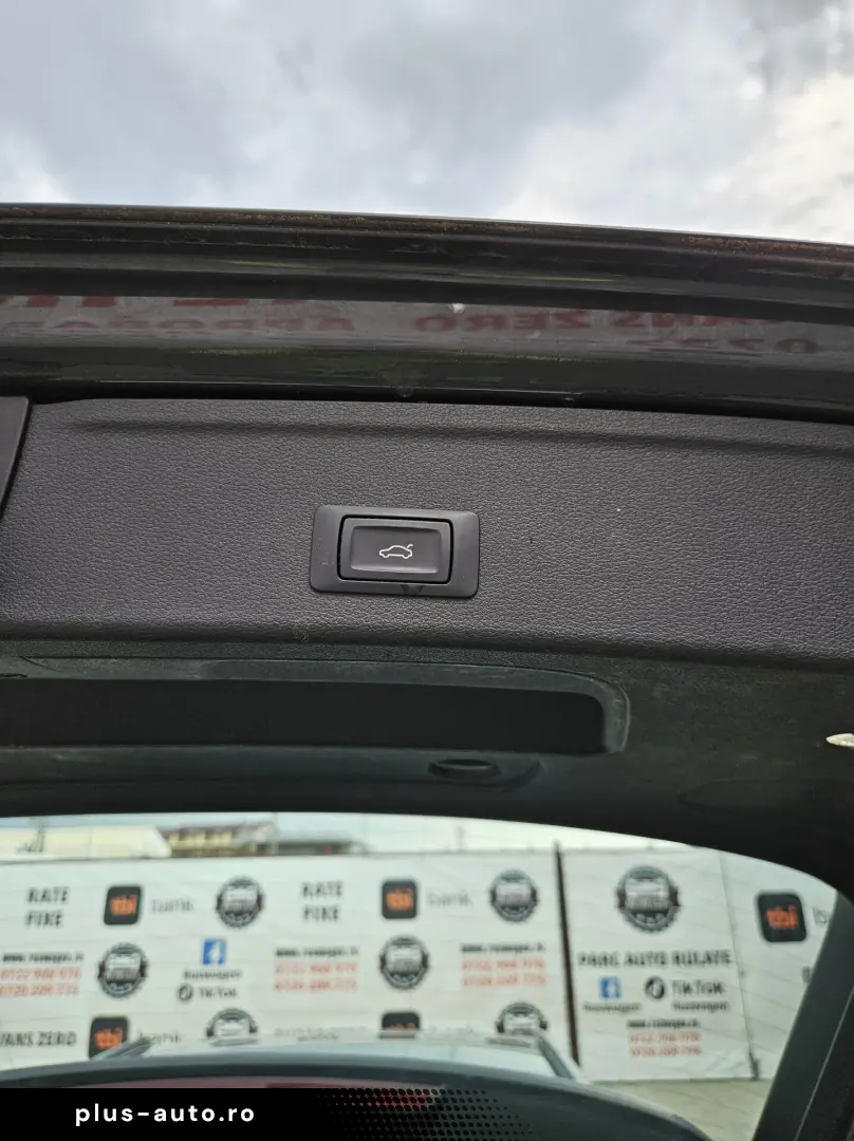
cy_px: 570
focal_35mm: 23
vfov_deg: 74.0
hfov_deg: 58.8
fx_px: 758
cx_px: 427
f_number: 1.8
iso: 40
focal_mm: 5.4
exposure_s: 1/219
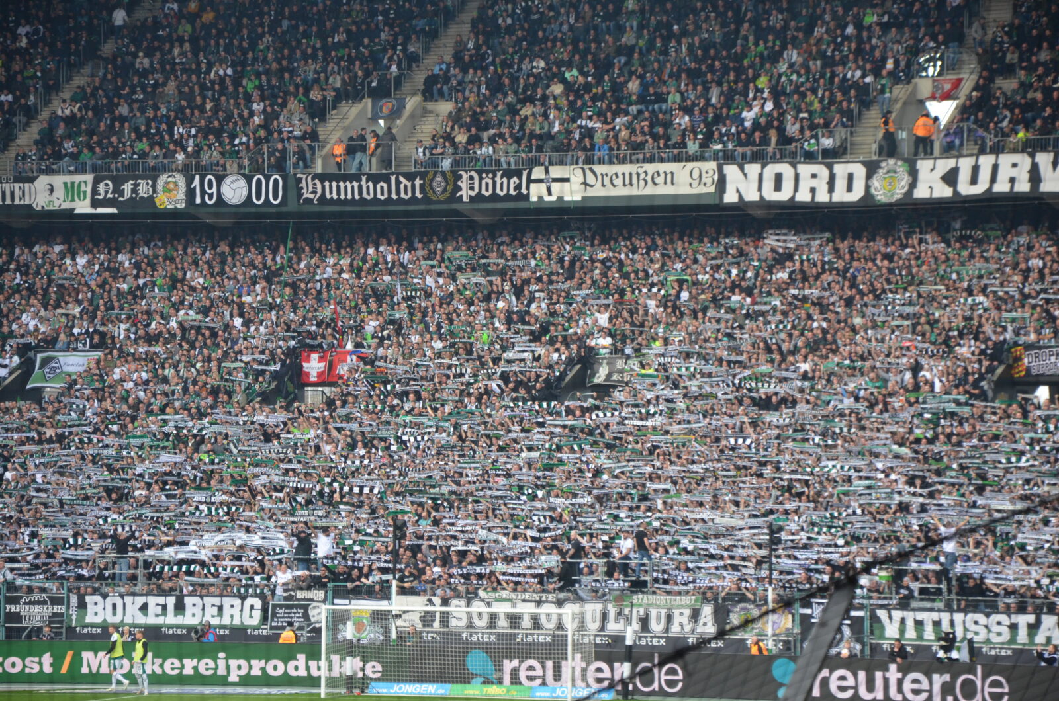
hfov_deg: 13.1
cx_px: 530
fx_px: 4624
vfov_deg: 8.7
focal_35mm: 158
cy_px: 350
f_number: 5.6
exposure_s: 1/250
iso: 720
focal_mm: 105
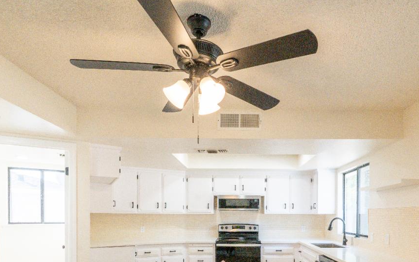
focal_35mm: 25
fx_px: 285
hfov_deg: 72.1
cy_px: 218
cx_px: 240
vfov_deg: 46.1
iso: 2500
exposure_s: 1/100
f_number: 11
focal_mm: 14
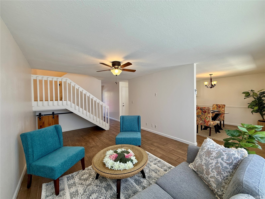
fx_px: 107
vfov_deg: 85.7
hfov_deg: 102.1
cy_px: 100
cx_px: 132
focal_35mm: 14
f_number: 2.2
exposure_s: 1/120
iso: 160
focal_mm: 2.22
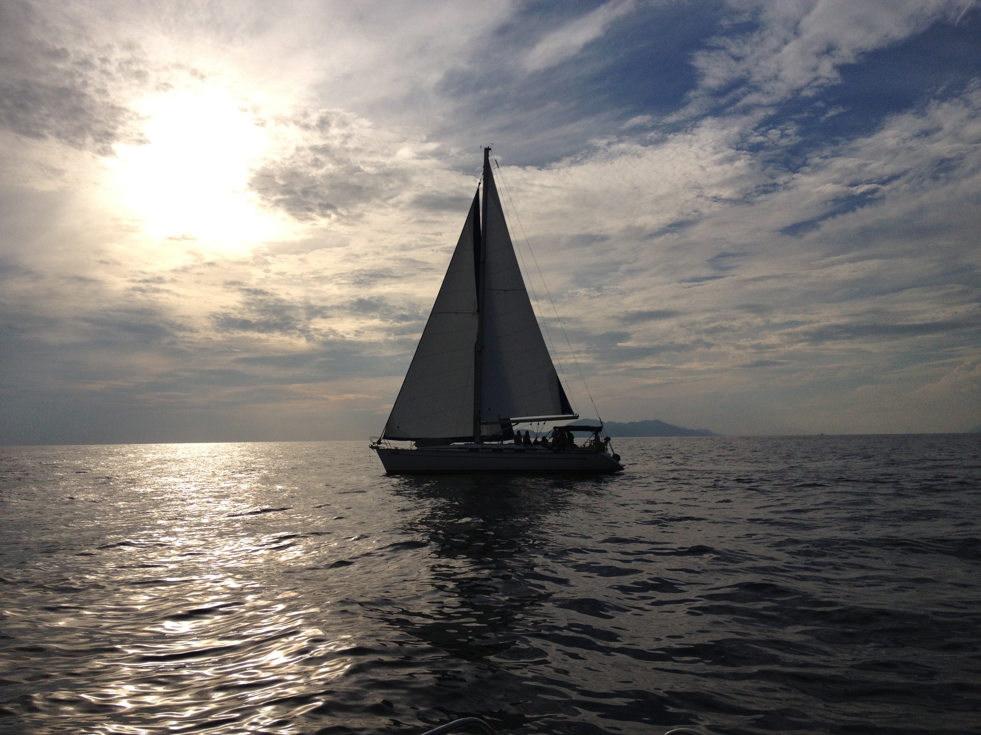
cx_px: 490
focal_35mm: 35
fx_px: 992
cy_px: 368
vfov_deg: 40.7
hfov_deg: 52.6
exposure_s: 1/7937
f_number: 2.4
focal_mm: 4.28
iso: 50
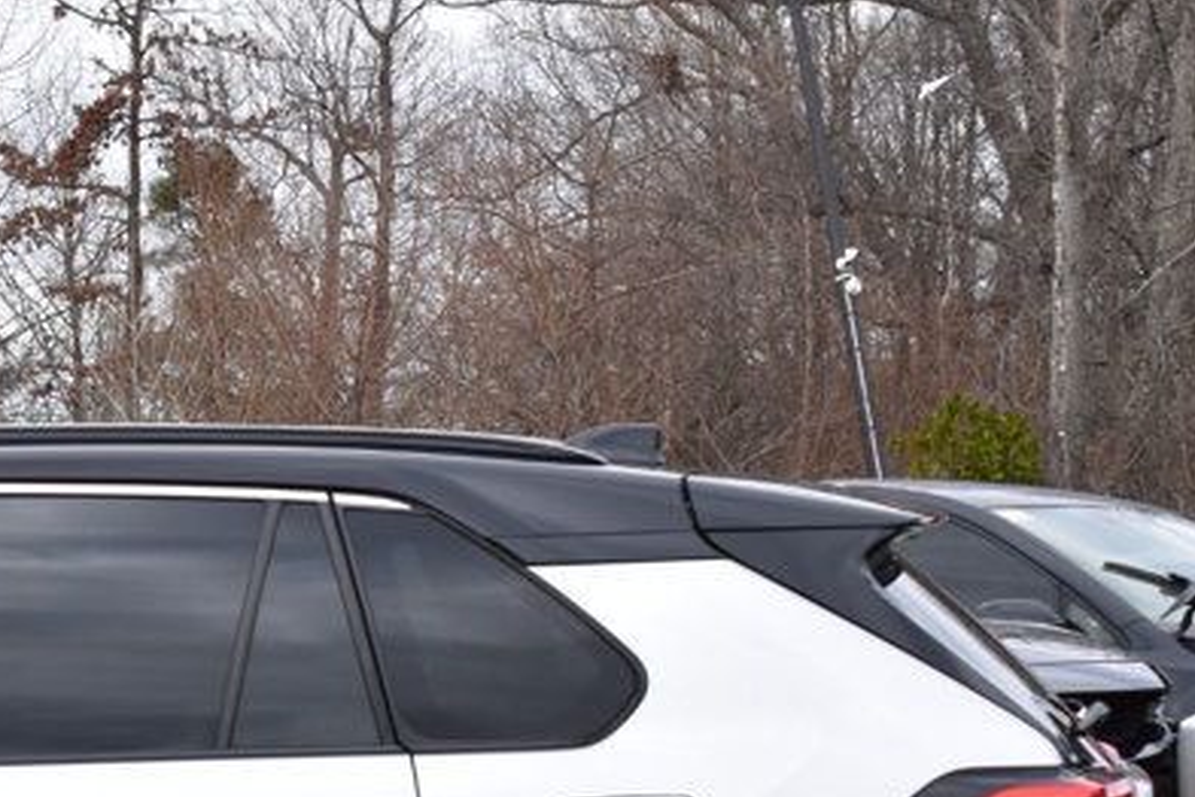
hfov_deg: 14.8
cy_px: 818
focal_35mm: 133
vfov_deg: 10.2
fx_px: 4415
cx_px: -307
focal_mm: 34
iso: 400
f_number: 10
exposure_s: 1/250
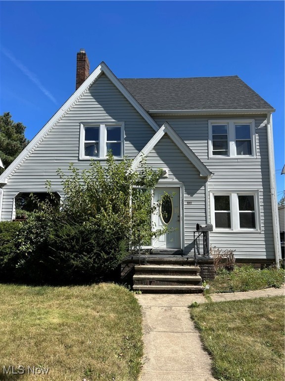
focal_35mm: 26
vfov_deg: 67.3
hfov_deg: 53.1
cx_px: 142
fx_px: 285
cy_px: 190
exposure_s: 1/2841
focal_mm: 5.7
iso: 50
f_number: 1.5
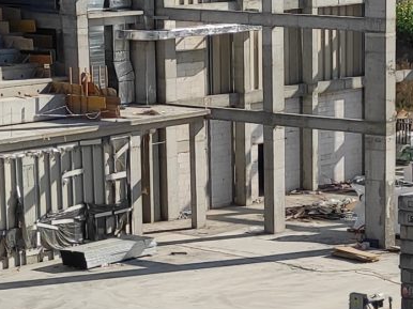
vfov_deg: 8.8
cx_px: 355
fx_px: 1979
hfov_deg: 11.8
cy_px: 359
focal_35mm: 166
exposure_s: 1/1428
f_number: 1.89
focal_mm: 5.43
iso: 100
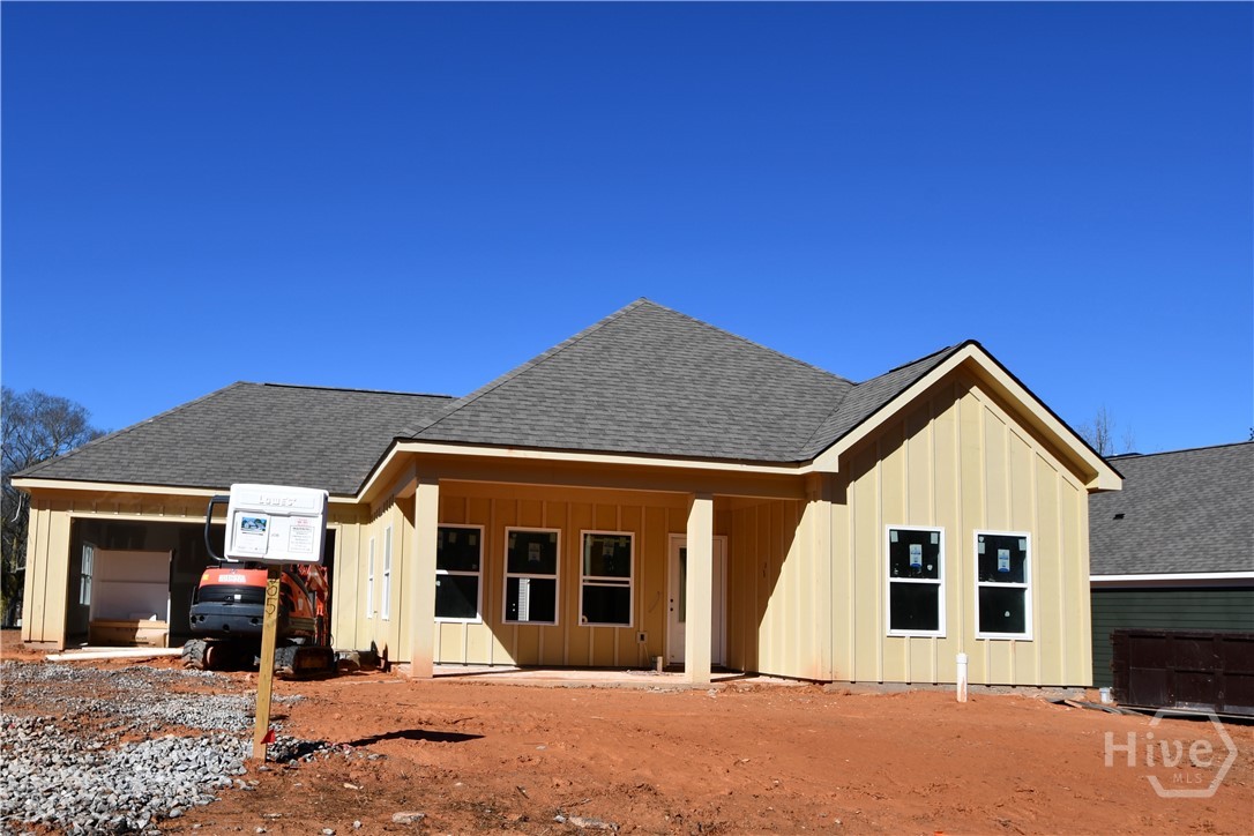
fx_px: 766
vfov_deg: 57.2
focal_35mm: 22
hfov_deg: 78.6
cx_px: 627
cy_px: 418
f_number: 9
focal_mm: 15
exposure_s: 1/320
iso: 100
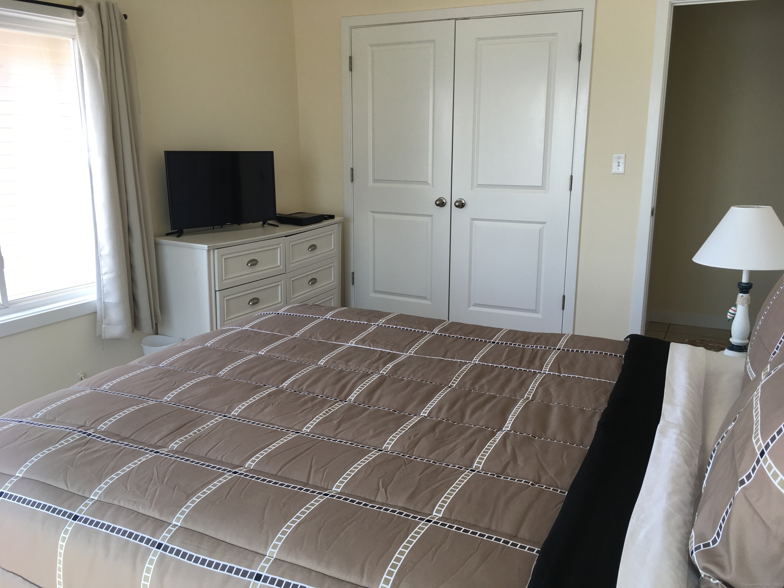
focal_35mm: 29
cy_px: 294
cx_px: 392
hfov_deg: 61.7
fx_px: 657
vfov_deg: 48.2
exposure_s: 1/120
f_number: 2.2
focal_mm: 4.15
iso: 25
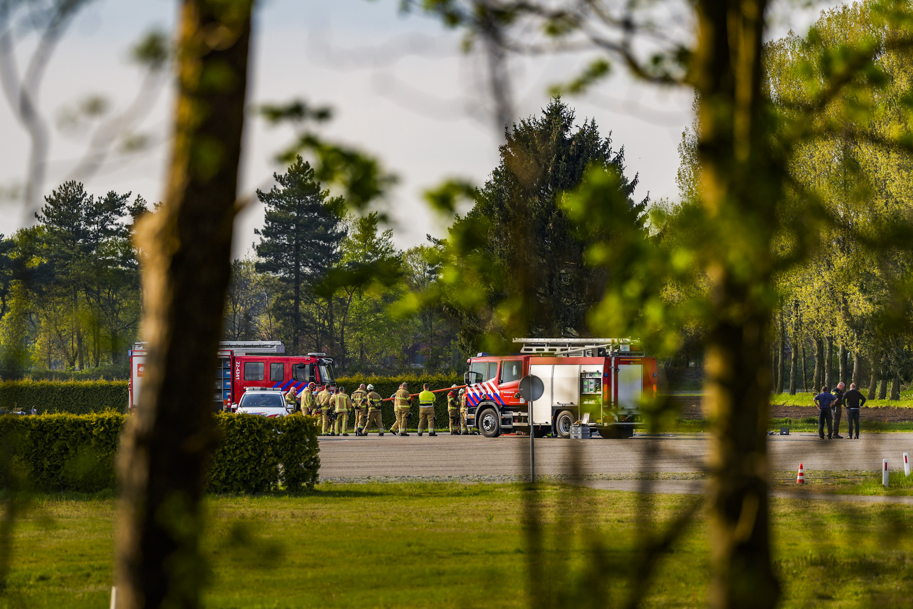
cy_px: 304
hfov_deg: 10.3
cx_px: 456
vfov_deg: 6.9
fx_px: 5072
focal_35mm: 200
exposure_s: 1/1000
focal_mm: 200
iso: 100
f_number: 3.5
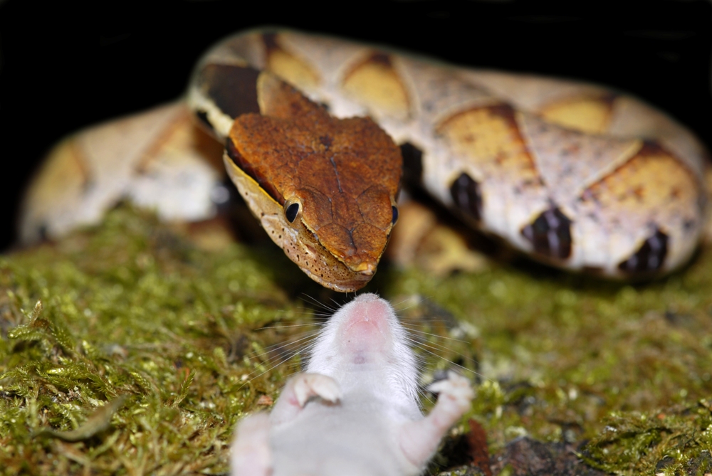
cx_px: 356
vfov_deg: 8.7
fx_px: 3118
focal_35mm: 158
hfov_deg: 13.0
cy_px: 238
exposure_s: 1/60
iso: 100
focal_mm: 105
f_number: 10
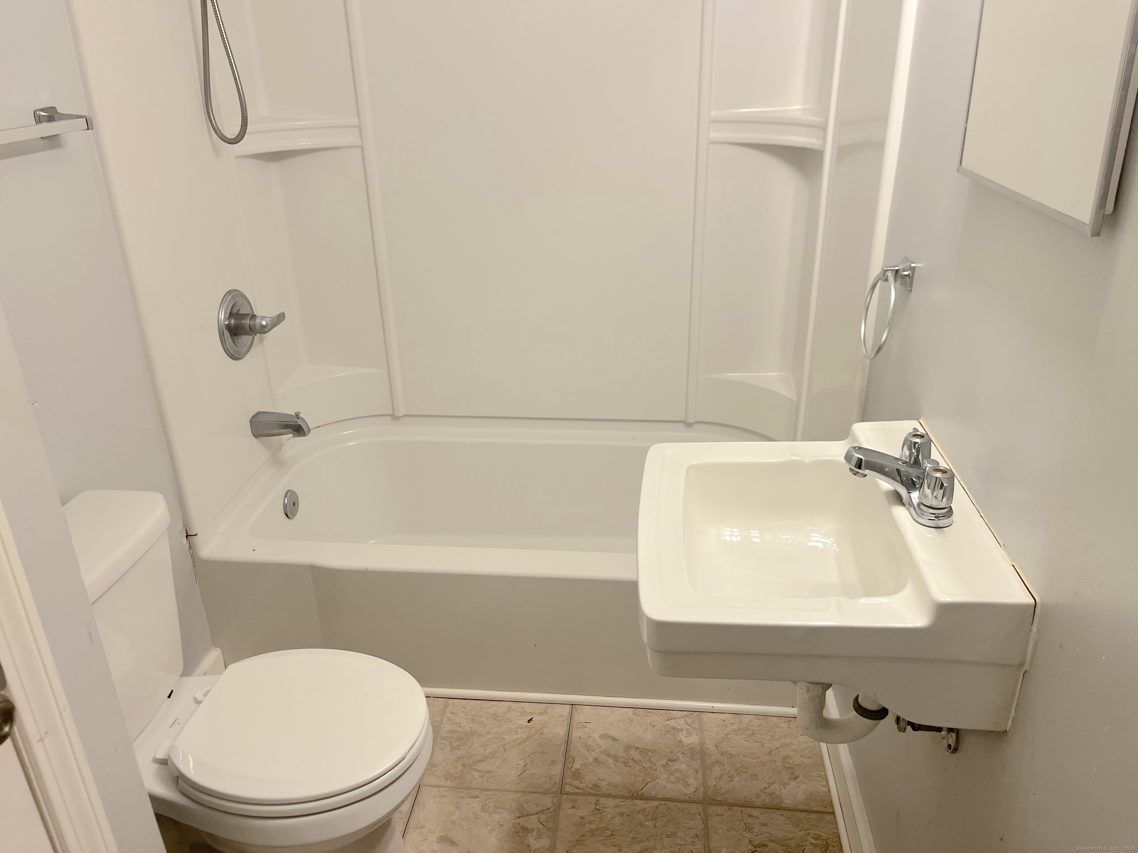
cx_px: 569
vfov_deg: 53.1
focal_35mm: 26
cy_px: 426
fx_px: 855
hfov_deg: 67.3
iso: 100
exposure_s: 1/120
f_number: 1.6
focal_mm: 5.1
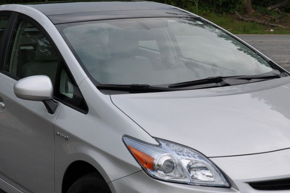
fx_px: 708
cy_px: 105
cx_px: 189
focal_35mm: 88
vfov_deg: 15.5
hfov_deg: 23.1
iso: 200
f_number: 8
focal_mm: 20
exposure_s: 1/250
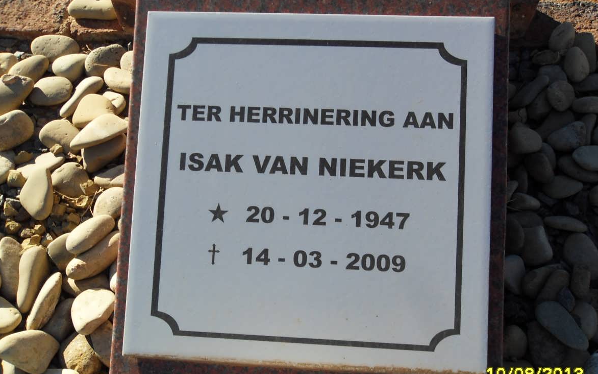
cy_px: 188
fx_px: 619
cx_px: 302
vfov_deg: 33.6
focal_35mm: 38
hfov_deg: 51.6
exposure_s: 1/90
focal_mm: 6.3
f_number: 8.2
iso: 80
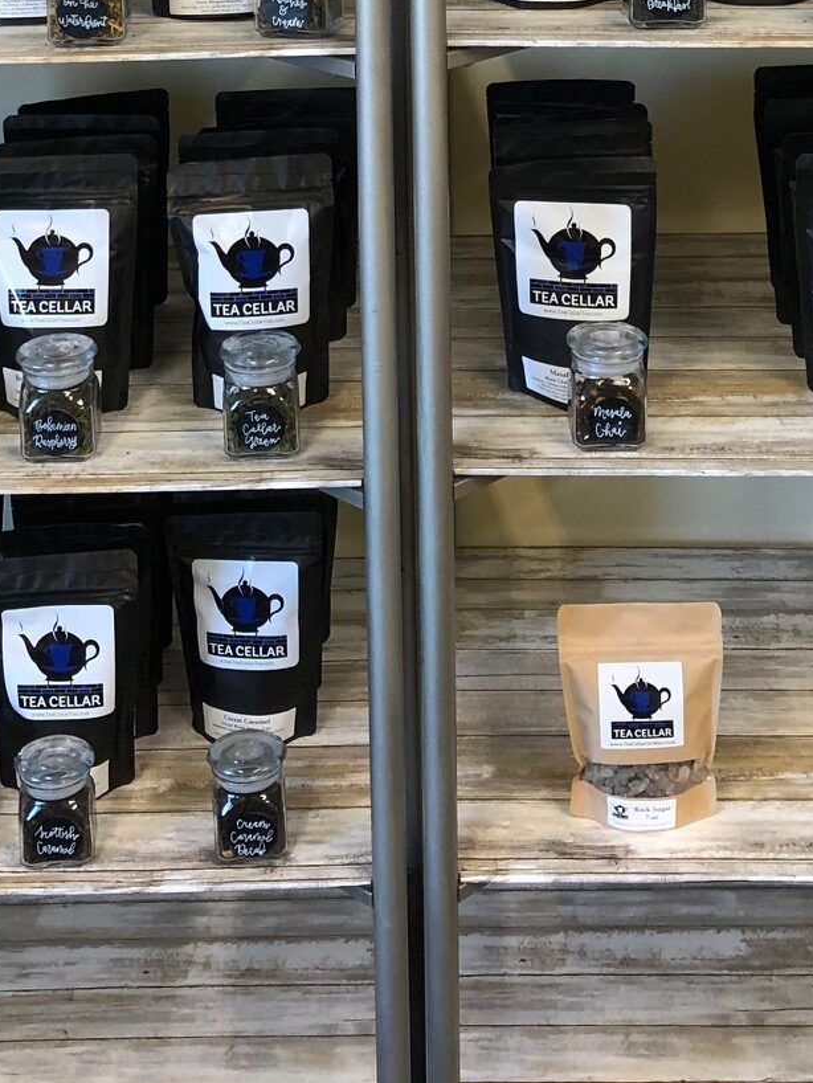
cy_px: -111
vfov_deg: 26.0
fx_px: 2160
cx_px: 420
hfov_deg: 21.3
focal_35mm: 69
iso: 40
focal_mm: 4
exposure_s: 1/24
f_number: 1.8
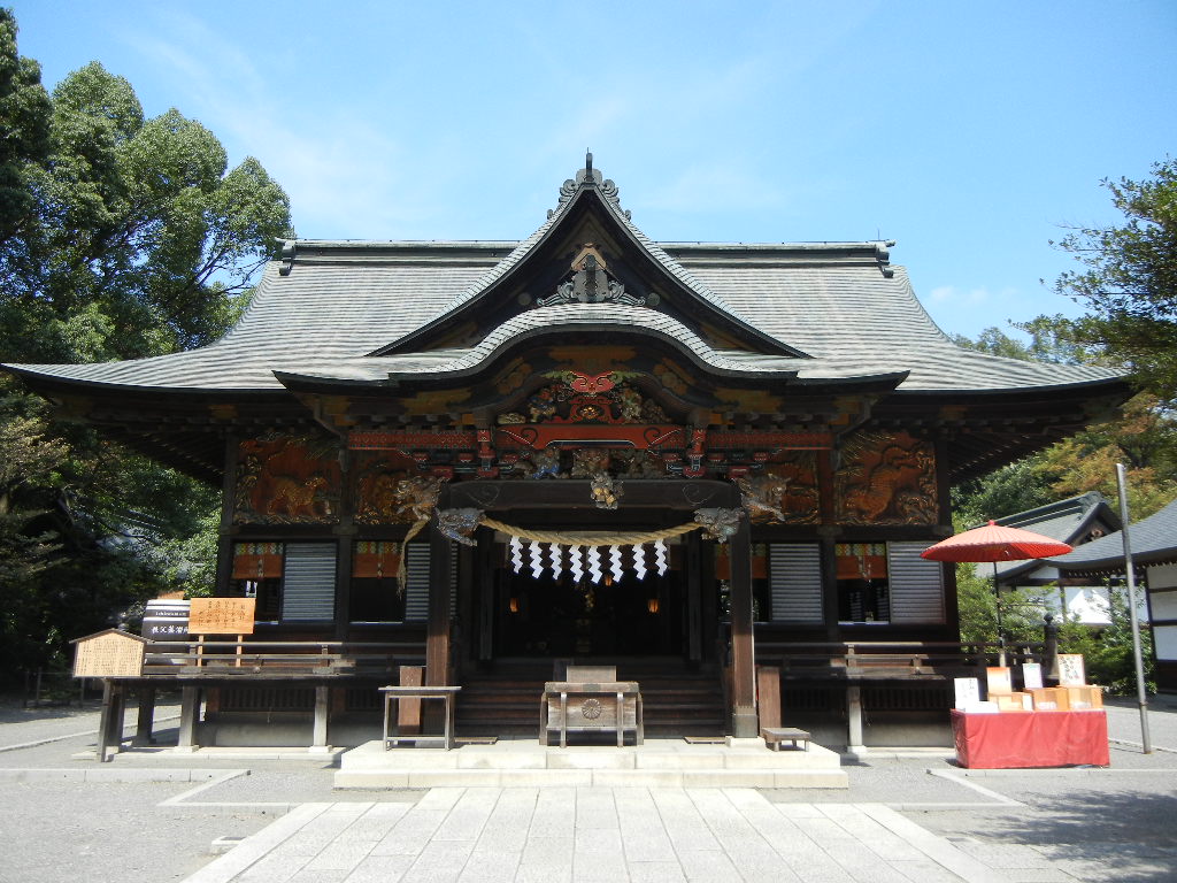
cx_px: 588
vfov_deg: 46.8
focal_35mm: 30
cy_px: 442
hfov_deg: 60.0
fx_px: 1020
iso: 160
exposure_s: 1/736
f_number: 3.5
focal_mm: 5.4
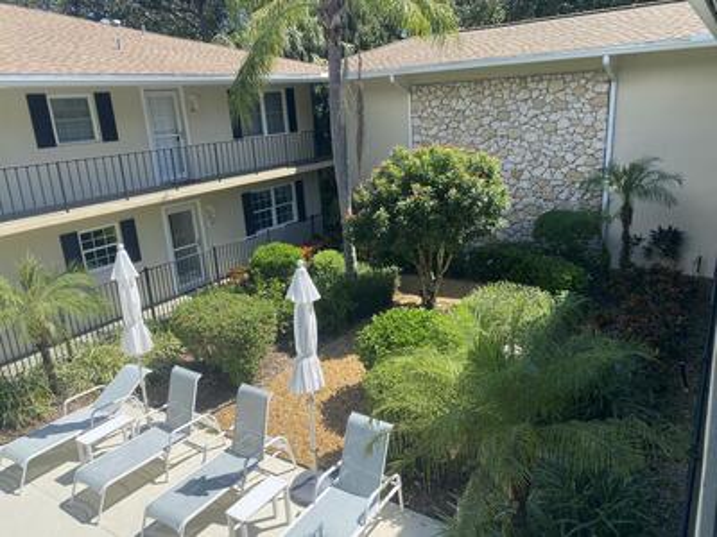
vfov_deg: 53.1
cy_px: 268
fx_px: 539
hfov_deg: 67.3
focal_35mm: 26
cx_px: 358
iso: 32
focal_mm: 4.25
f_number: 1.8
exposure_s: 1/1362
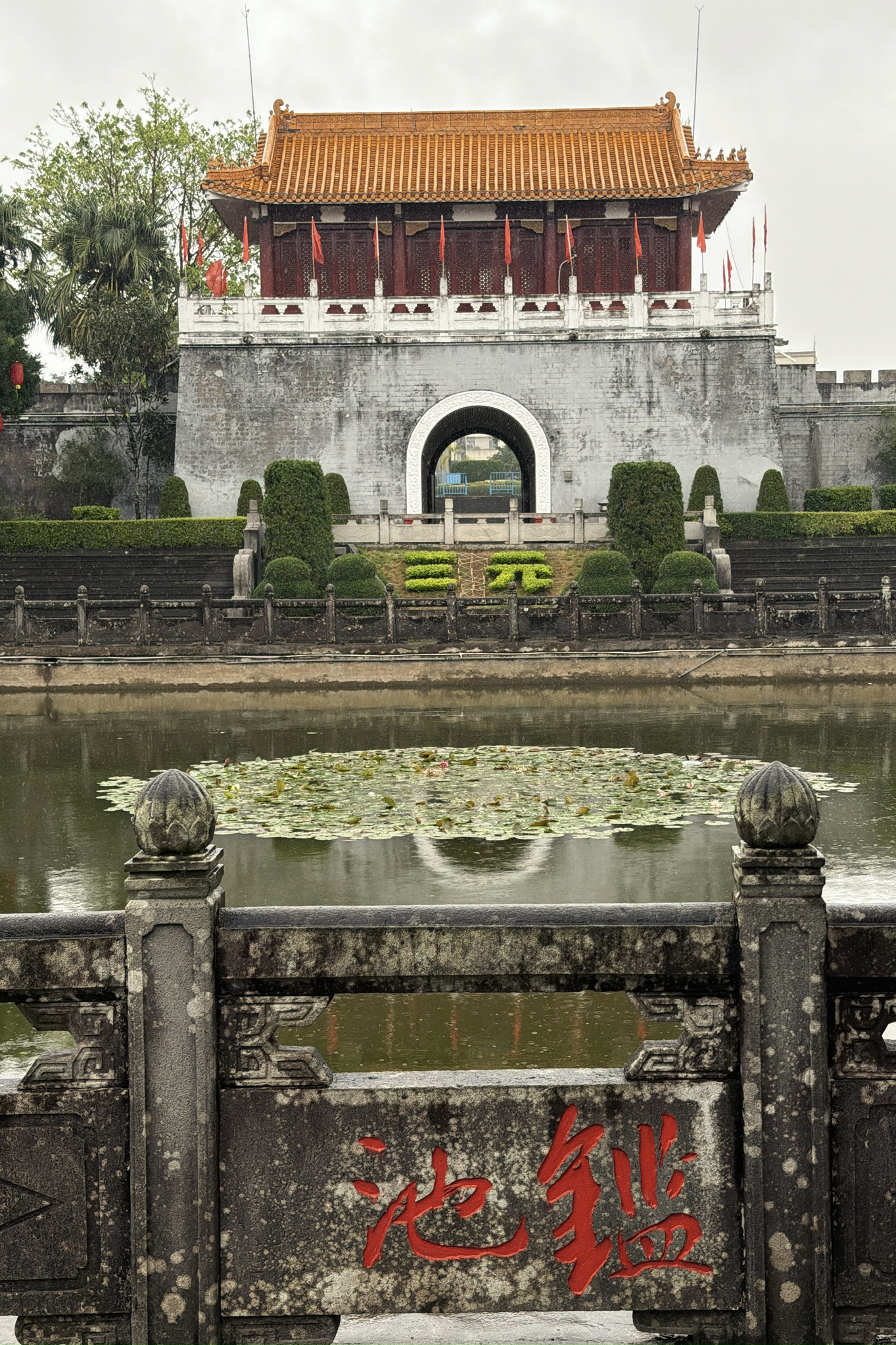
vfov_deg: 39.6
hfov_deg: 27.0
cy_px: 672
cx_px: 494
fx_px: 1867
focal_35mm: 50
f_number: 1.78
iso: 100
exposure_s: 1/906
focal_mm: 6.76
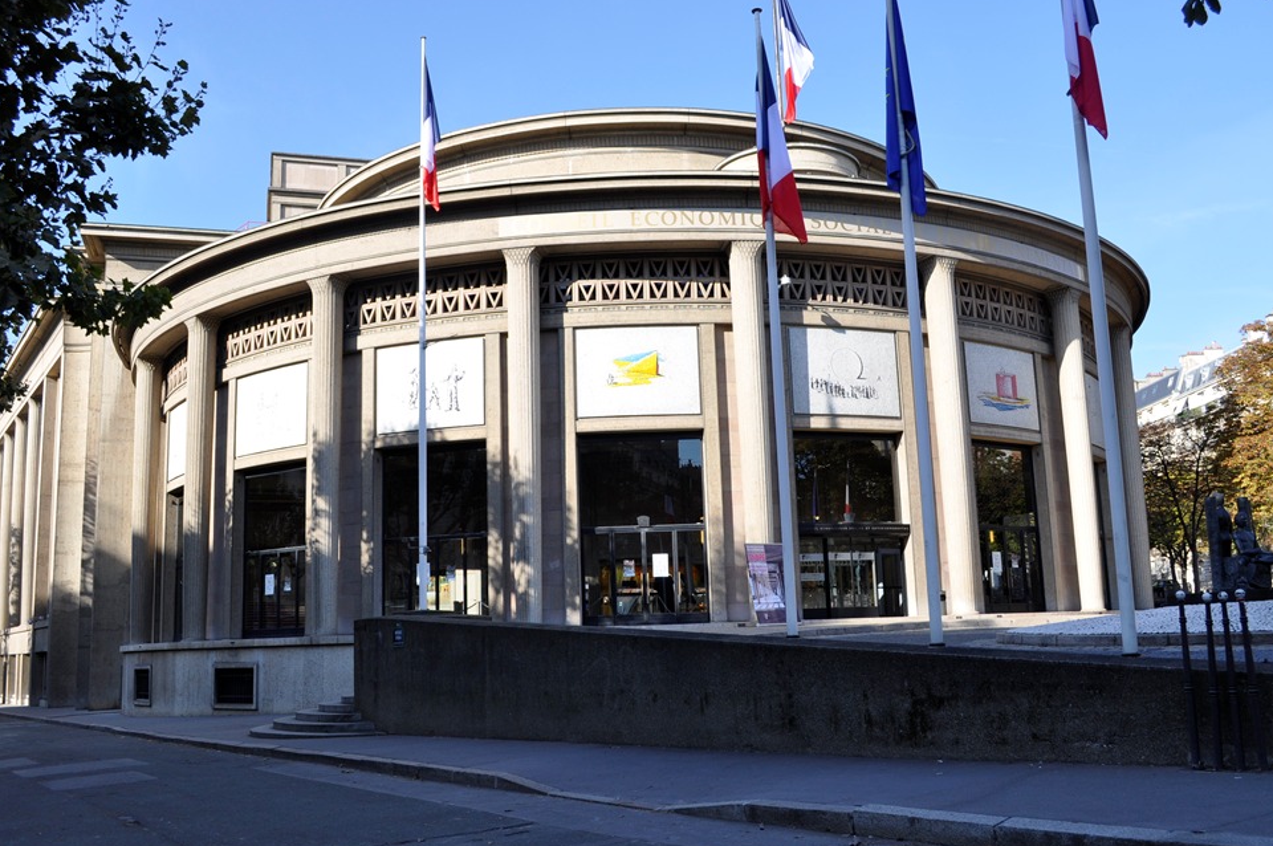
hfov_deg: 58.8
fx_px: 1130
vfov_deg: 41.0
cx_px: 635
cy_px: 444
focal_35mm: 32
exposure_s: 1/250
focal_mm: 20
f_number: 8
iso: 200
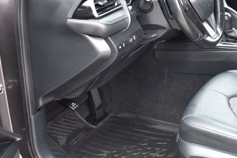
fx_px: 487
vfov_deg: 18.4
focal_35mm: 74
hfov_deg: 26.3
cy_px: 73
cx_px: 218
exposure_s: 1/60
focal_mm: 24
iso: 400
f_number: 4
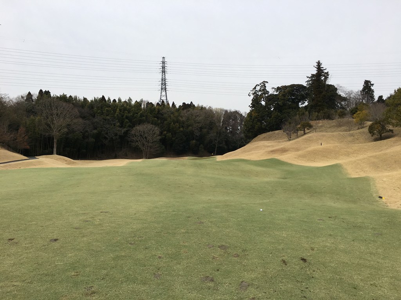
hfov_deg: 61.7
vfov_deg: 48.2
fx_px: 336
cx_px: 200
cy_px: 150
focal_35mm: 29
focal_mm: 4.15
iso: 25
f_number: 2.2
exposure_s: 1/2959
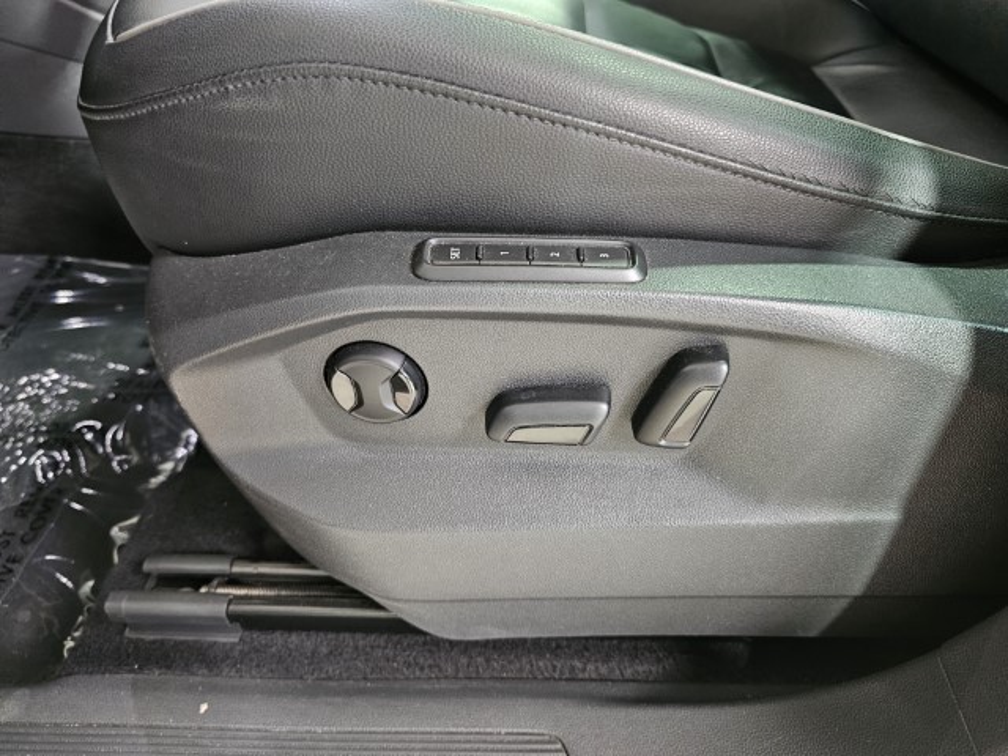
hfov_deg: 73.9
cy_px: 378
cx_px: 504
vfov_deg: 58.9
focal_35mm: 23
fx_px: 670
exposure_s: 1/33
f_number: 1.7
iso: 640
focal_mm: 6.3
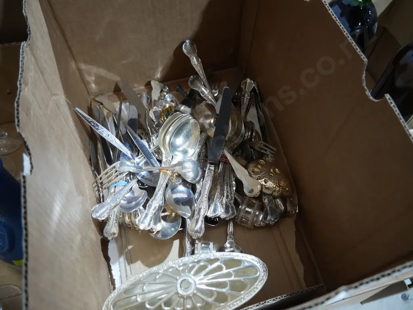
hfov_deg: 63.4
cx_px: 206
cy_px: 155
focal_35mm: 28
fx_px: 334
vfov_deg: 49.8
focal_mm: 14
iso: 640
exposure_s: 1/60
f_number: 3.5
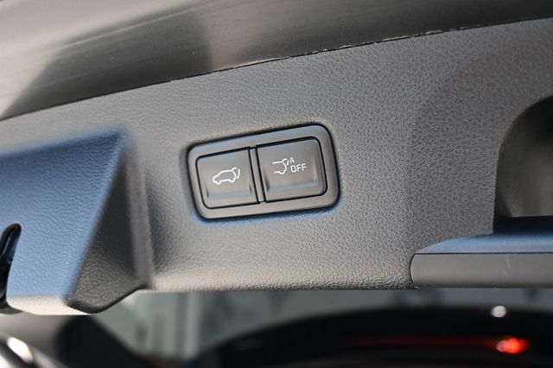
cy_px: 184
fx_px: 518
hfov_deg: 56.2
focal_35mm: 34
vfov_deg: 39.1
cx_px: 276
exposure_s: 1/125
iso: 560
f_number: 4
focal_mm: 22.5
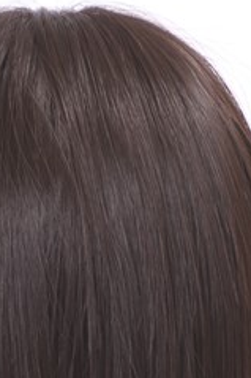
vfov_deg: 4.5
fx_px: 4702
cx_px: 115
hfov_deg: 3.1
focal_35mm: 449
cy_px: 663
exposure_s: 1/125
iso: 200
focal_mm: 70
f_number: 5.6
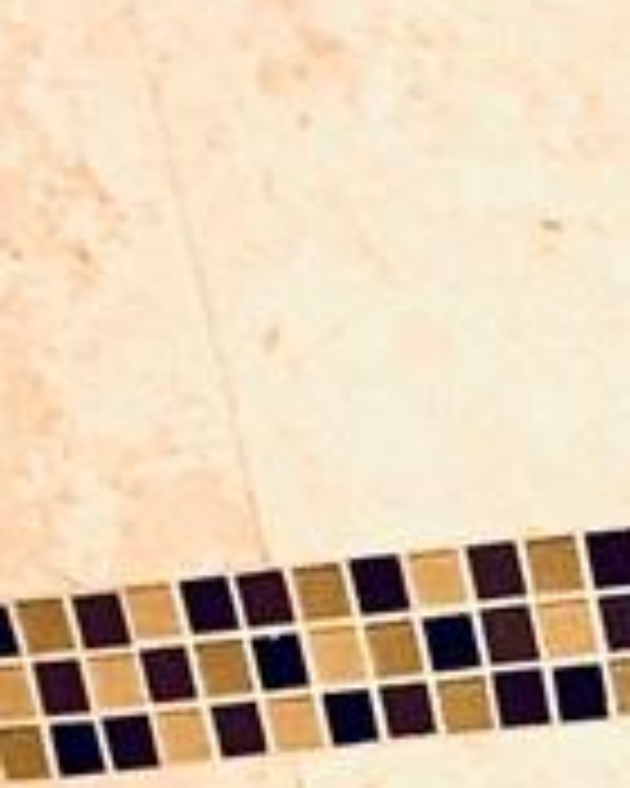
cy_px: 1283
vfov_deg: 14.1
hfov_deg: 11.0
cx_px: 1323
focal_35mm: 125
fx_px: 2913
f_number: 2.2
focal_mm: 2.22
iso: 200
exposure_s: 1/120
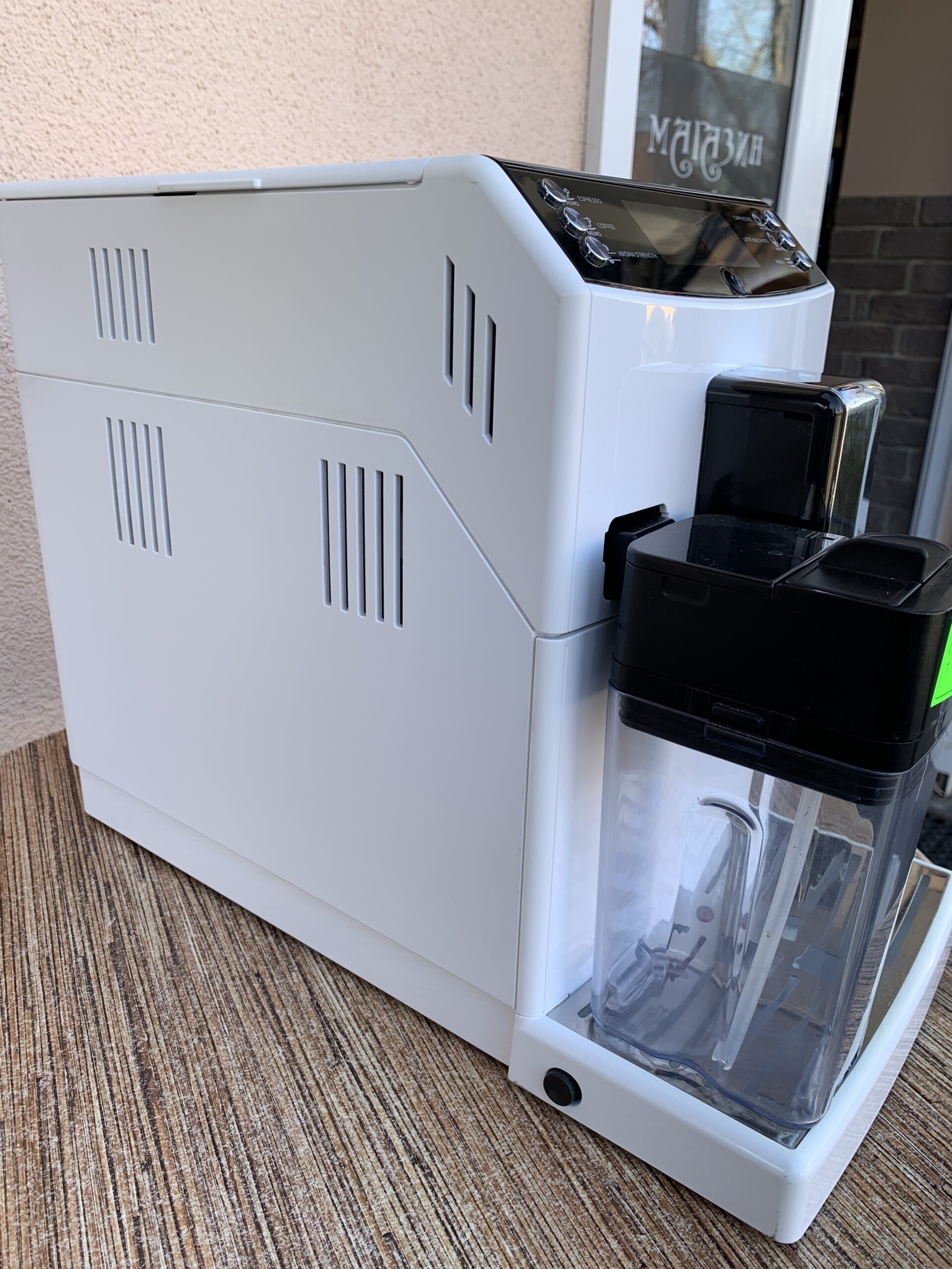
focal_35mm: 26
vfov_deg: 67.3
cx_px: 476
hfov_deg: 53.1
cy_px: 634
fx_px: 953
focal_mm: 4.25
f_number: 1.8
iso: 25
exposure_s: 1/201
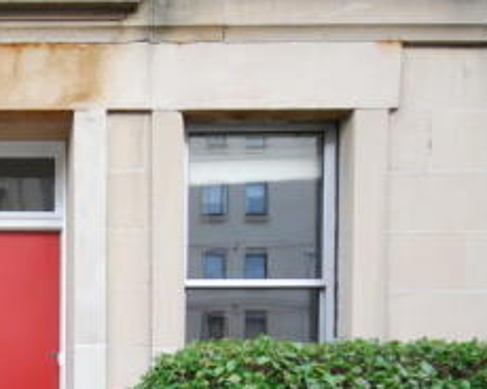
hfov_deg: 39.0
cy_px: 388
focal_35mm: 40
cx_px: -29
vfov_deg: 34.1
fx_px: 577
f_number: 4.5
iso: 400
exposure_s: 1/80
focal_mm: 10
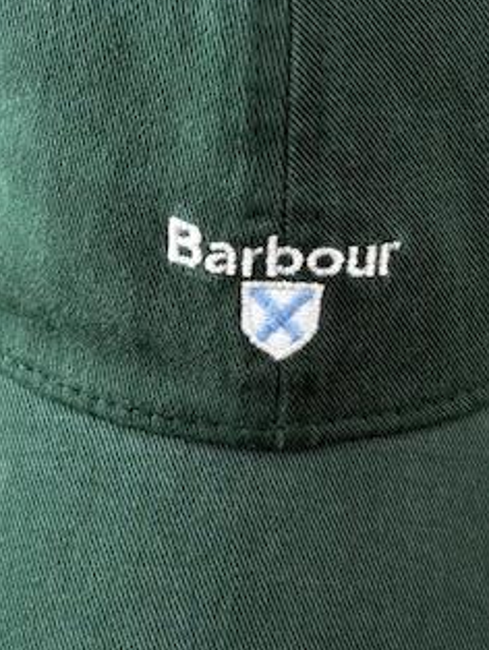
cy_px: 318
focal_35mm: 81
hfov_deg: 18.2
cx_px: 255
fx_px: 1524
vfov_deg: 24.1
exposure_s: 1/100
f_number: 1.6
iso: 100
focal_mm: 5.96
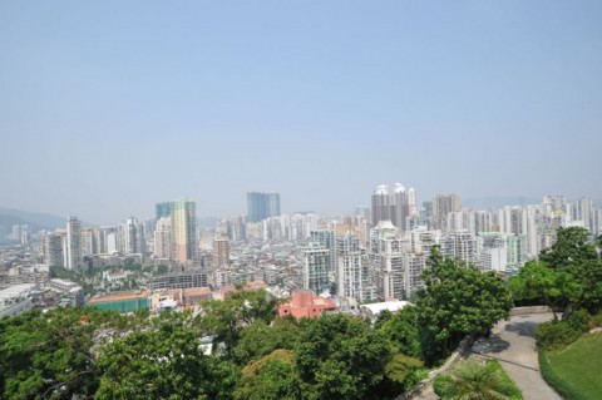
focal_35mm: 21
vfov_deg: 59.4
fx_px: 351
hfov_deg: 81.3
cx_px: 301
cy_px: 200
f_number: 4.5
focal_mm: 14
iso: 400
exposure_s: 1/2500
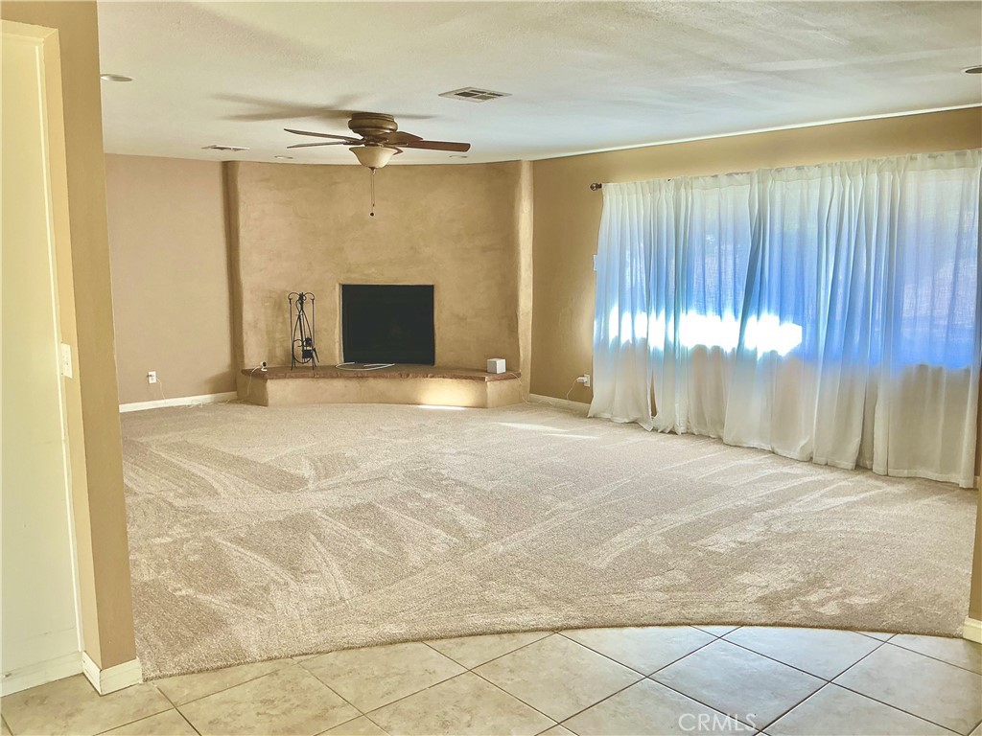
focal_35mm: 29
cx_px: 491
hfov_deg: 61.7
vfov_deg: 48.2
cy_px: 368
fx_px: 823
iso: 40
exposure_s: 1/60
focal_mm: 3
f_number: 1.8
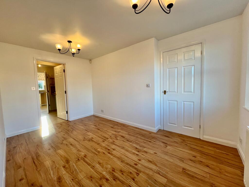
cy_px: 94
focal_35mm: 13
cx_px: 124
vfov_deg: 89.9
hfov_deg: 106.2
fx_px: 94
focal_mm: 1.57
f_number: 1.8
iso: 50
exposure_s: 1/100
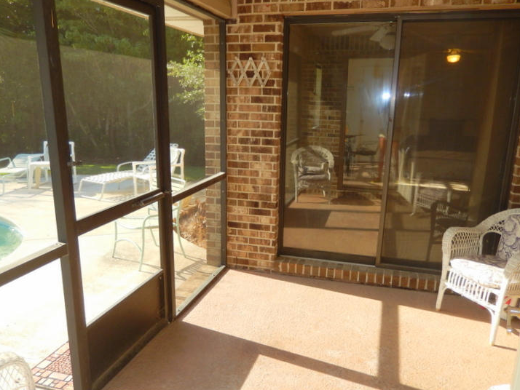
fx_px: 421
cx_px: 255
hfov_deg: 63.4
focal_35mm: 28
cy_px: 215
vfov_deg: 49.7
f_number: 3.4
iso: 125
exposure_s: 1/250
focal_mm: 4.5
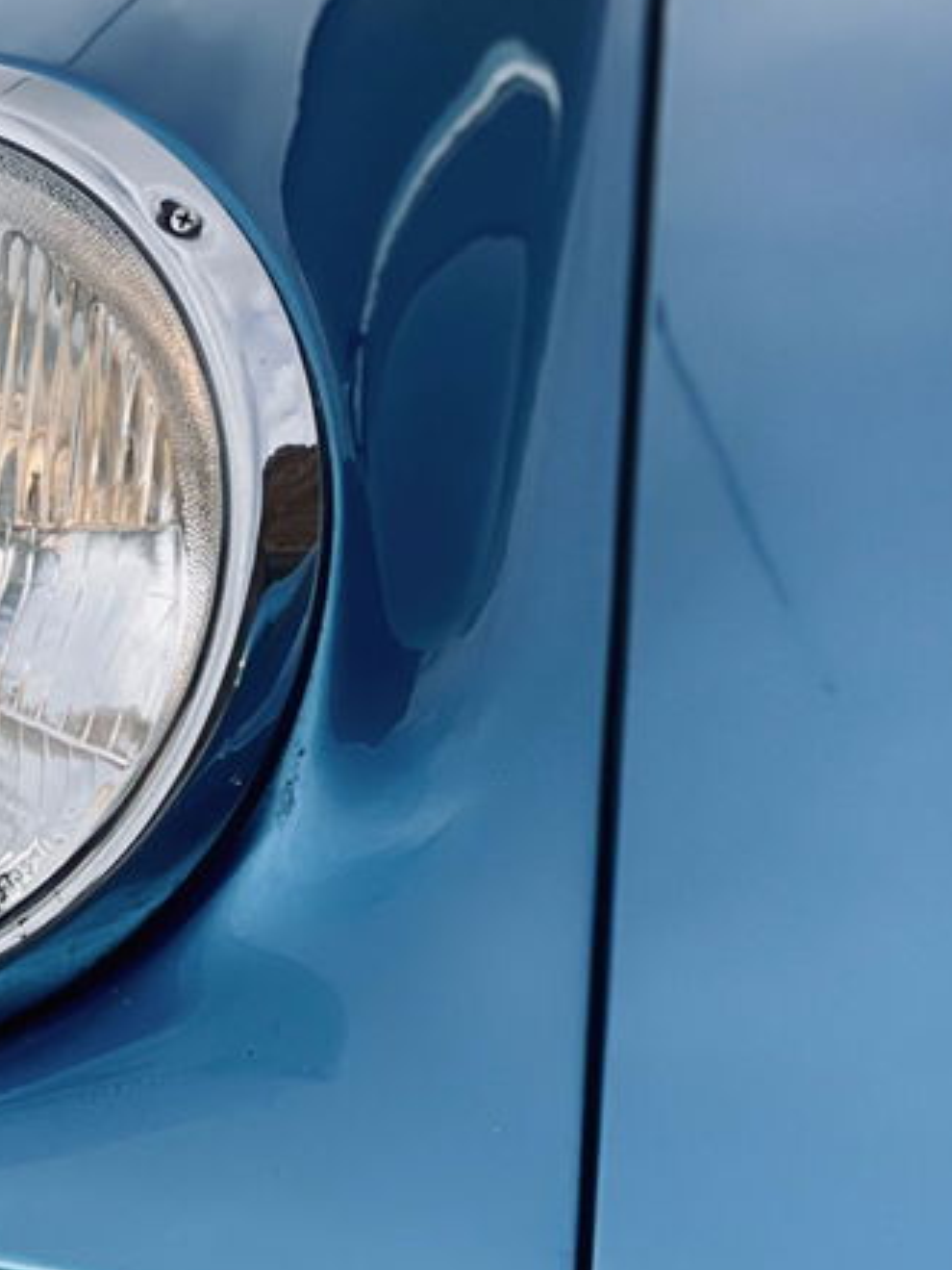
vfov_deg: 13.1
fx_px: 5464
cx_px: 211
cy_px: 46
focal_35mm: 149
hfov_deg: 9.9
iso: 32
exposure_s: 1/1277
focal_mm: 7.5
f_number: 2.2
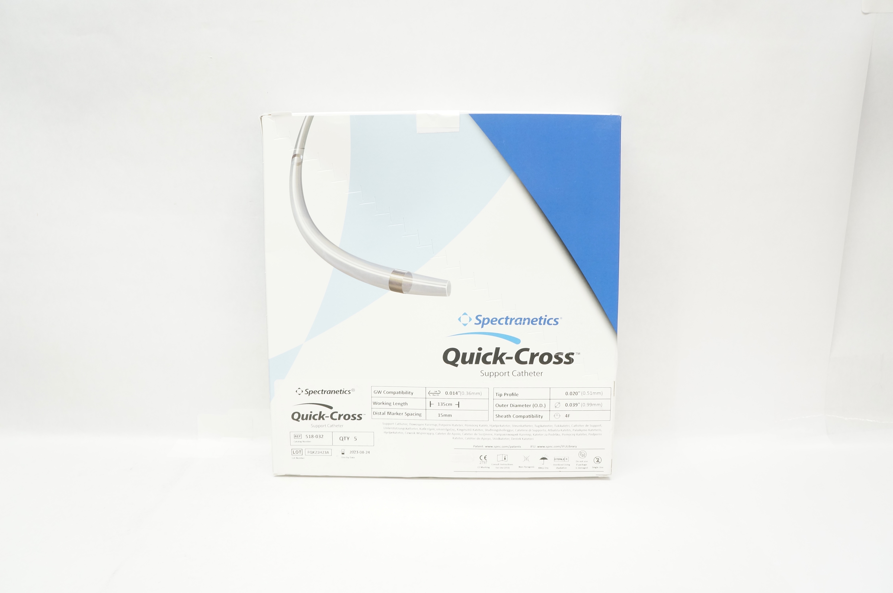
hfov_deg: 67.4
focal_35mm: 27
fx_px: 669
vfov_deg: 47.8
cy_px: 296
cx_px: 446
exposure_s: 1/60
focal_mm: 18
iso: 800
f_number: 6.3
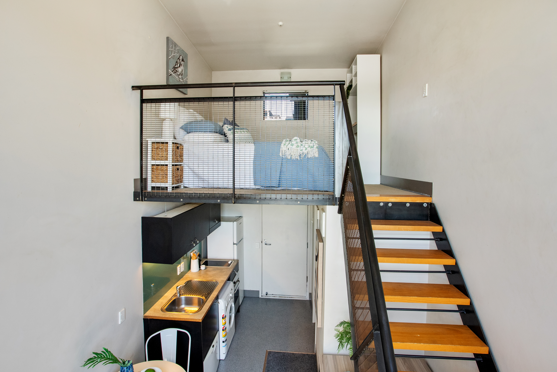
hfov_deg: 93.2
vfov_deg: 70.5
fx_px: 263
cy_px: 186
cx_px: 278
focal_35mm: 17
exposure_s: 1/100
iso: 800
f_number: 8
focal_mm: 17
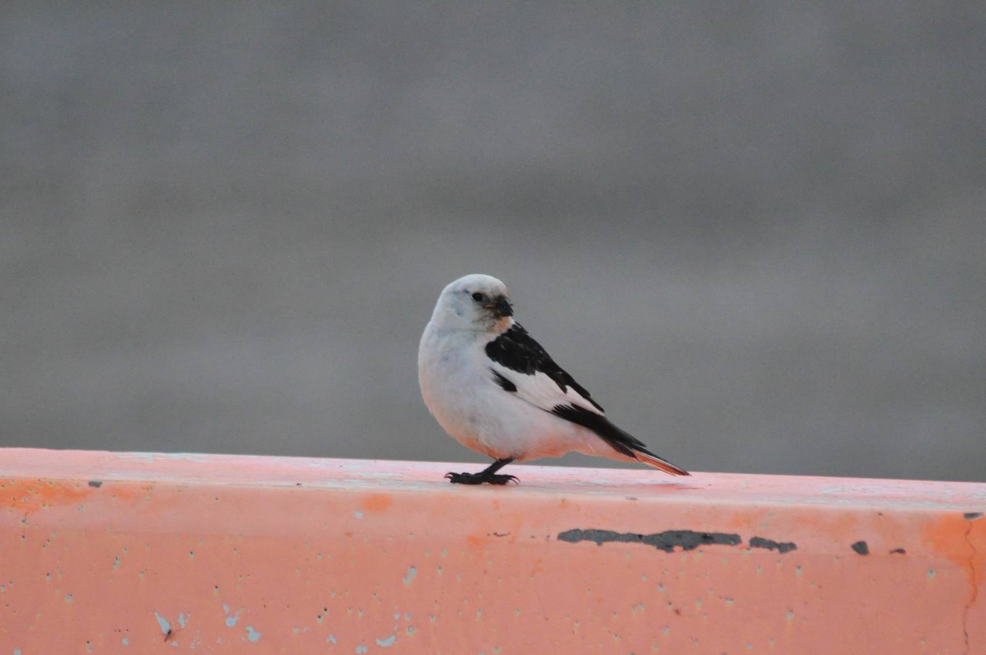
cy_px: 328
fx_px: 12311
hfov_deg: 4.6
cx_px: 493
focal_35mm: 450
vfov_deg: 3.0
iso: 1400
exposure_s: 1/500
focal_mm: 300
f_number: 5.6
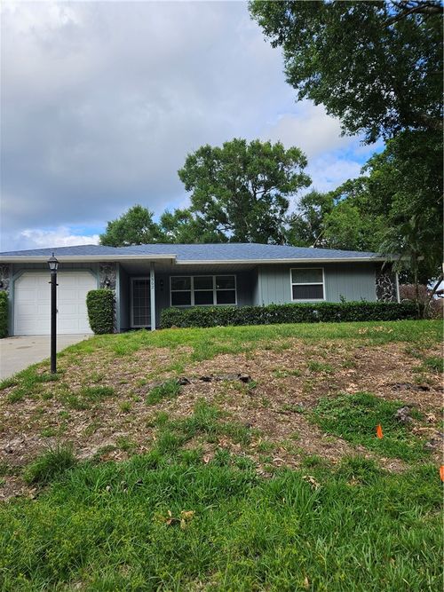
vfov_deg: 73.9
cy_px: 296
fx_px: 393
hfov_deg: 58.9
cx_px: 222
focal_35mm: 23
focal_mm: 5.4
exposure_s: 1/1347
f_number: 1.8
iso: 25
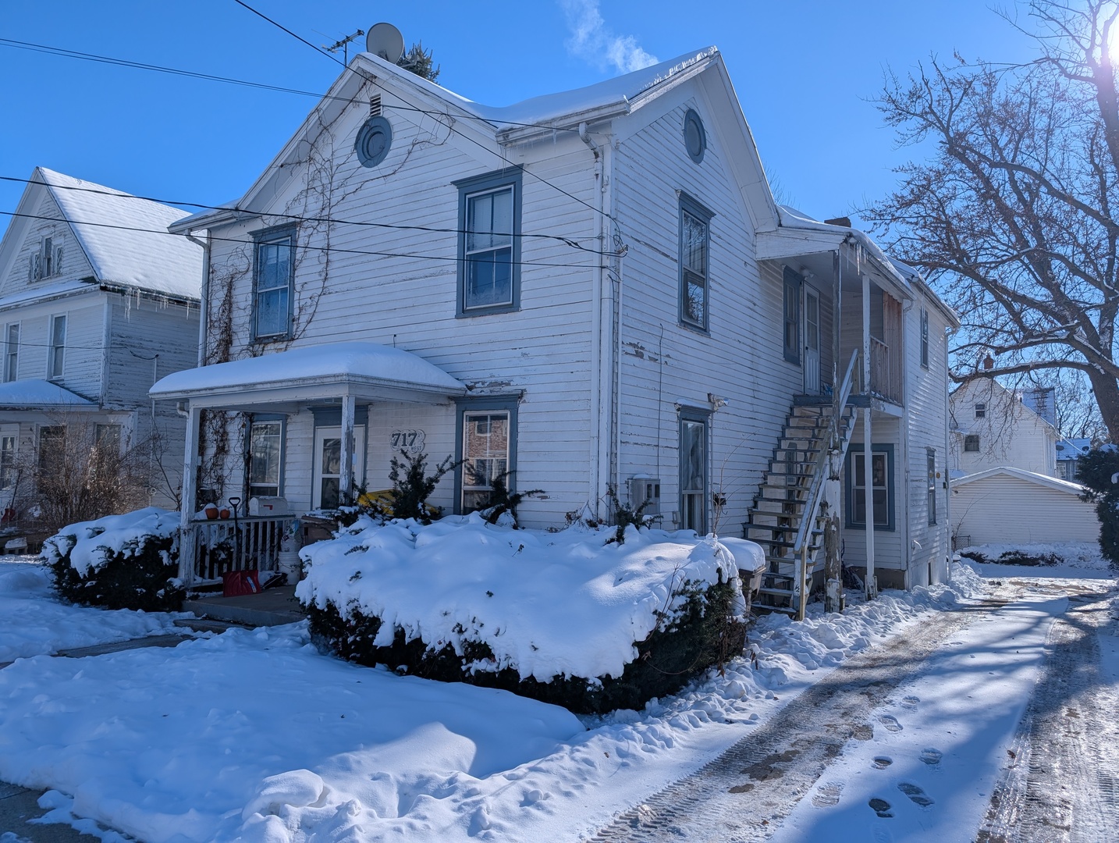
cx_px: 560
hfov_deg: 71.5
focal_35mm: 24
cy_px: 422
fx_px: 777
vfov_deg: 56.9
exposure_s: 1/2062
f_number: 1.68
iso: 21
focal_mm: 6.9
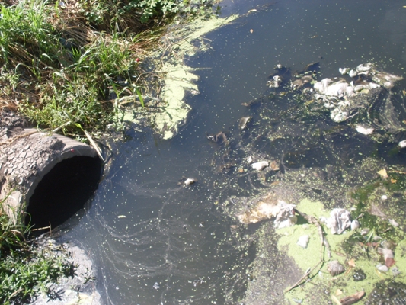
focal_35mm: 38
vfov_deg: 37.7
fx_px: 446
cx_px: 203
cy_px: 152
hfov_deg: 49.0
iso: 80
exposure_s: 1/90
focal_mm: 6.3
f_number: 8.4
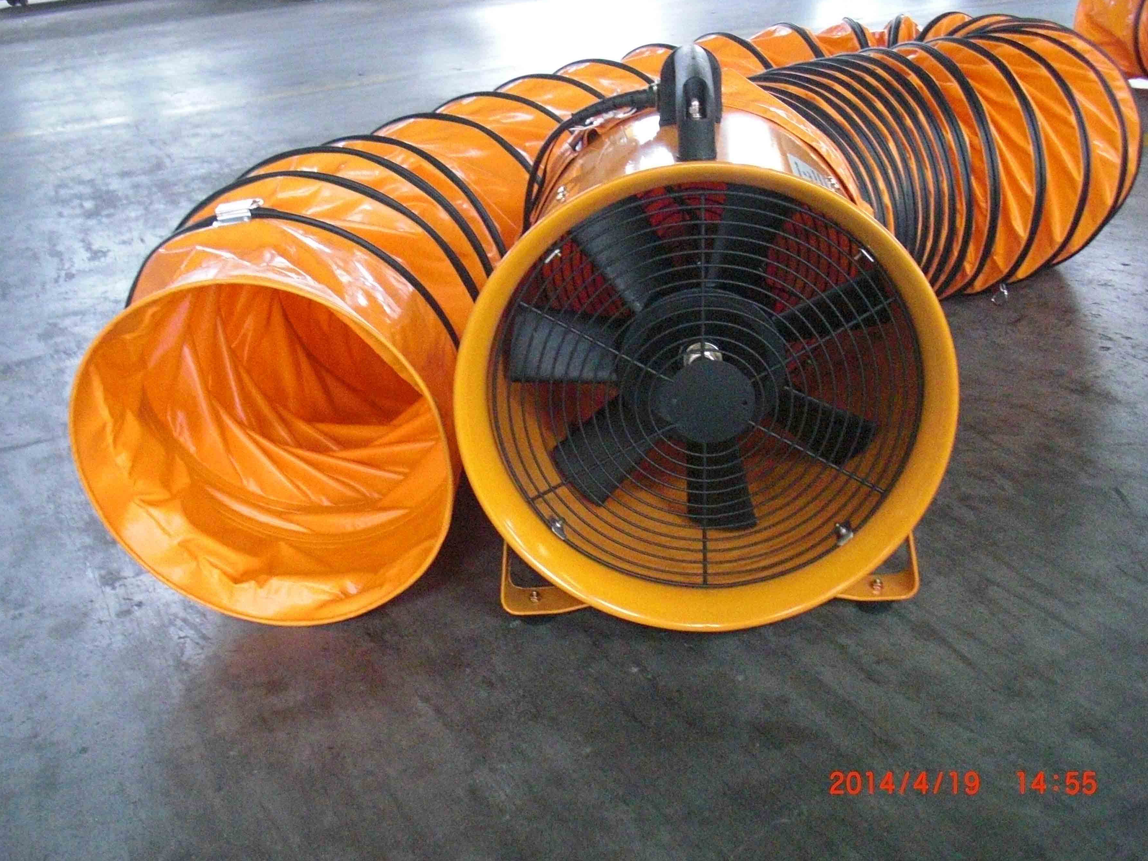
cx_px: 578
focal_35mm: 37
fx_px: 1227
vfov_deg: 38.7
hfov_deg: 50.1
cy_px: 430
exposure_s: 1/60
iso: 800
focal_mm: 6.3
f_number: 2.8
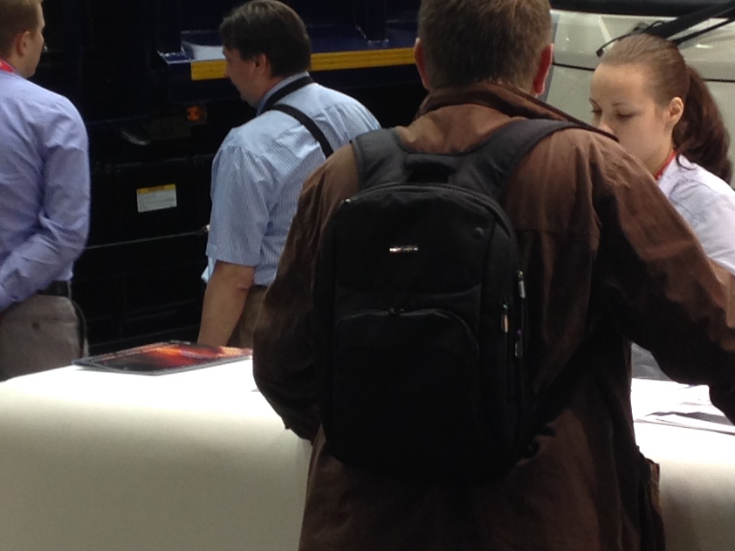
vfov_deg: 11.6
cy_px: 177
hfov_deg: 15.4
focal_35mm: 128
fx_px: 2717
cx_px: 277
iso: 50
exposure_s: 1/20
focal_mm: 4.12
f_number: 2.4
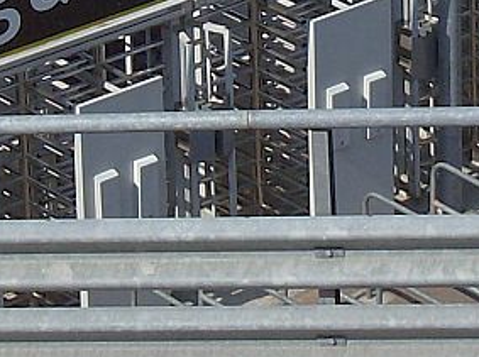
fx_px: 5399
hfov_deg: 5.1
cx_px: 174
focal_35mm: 391
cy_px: -277
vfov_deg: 3.8
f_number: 7.8
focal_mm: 18
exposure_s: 1/451
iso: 100
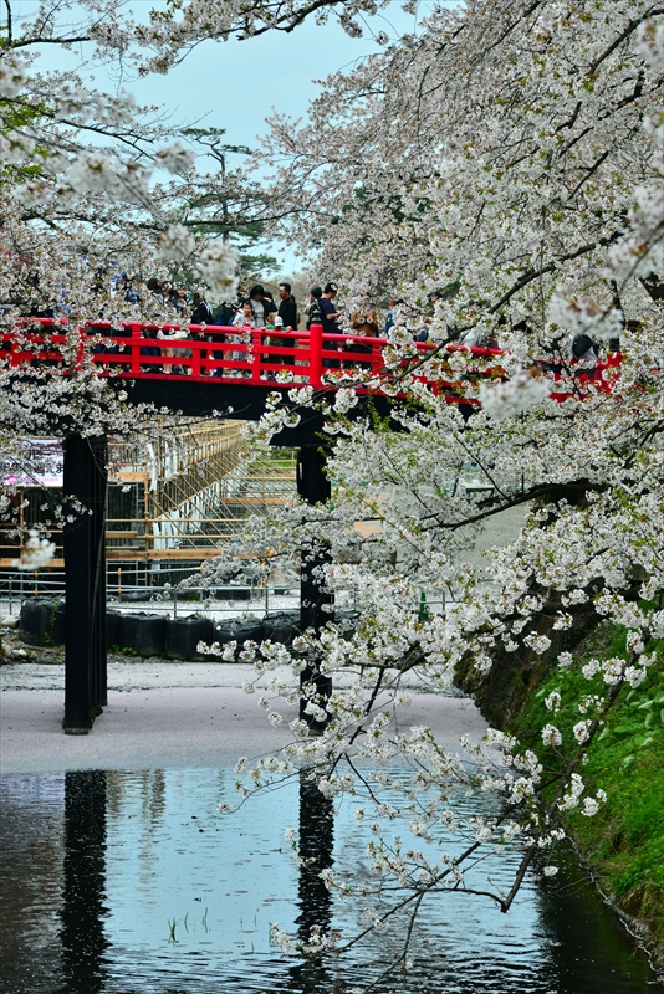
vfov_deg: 17.1
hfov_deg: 11.4
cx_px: 332
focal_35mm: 120
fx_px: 3317
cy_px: 497
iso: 400
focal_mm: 120
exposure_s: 1/320
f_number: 9
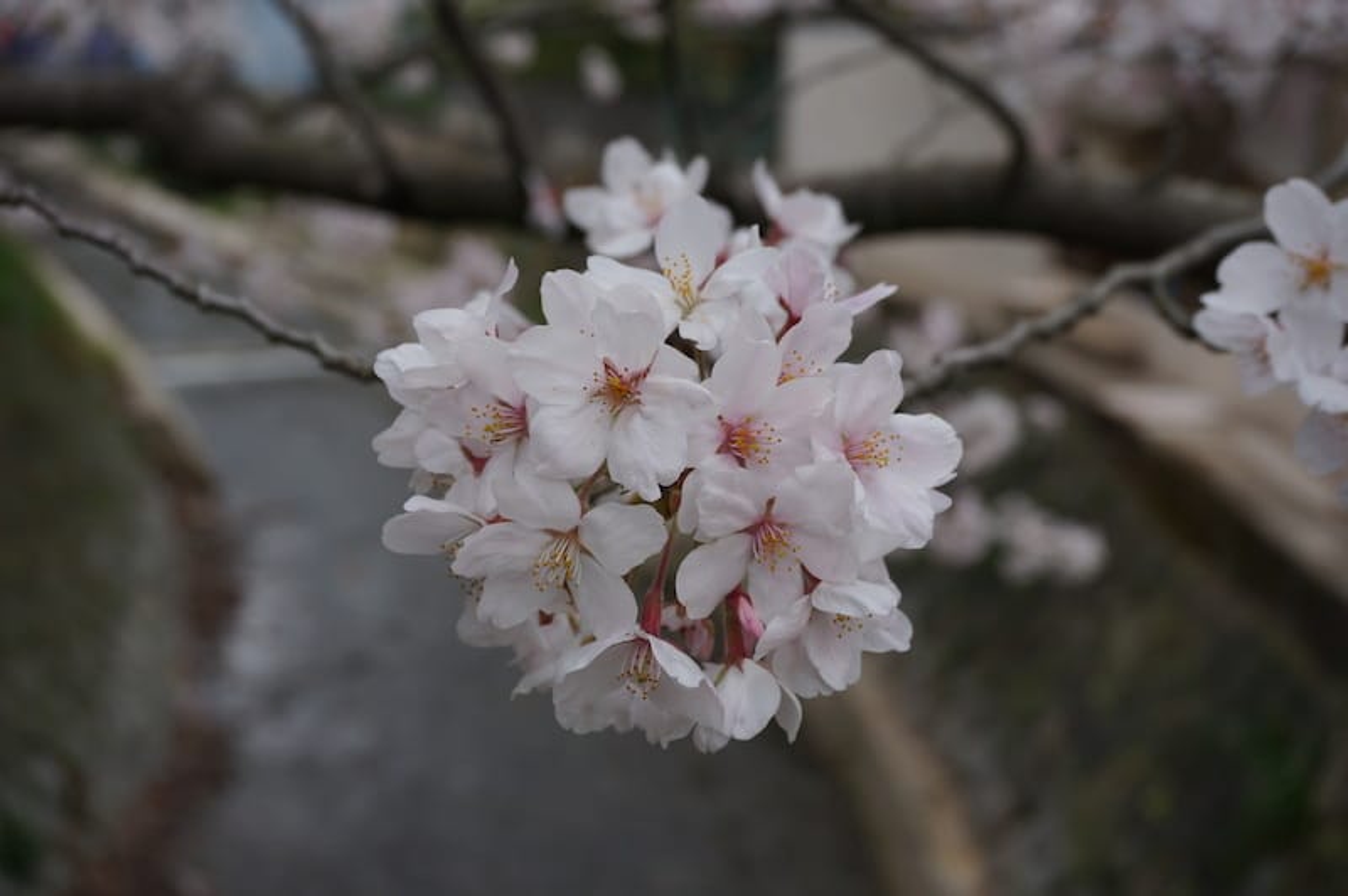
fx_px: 1796
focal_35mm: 48
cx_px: 674
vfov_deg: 28.0
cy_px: 448
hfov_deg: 41.1
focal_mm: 32
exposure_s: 1/200
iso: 100
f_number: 6.3
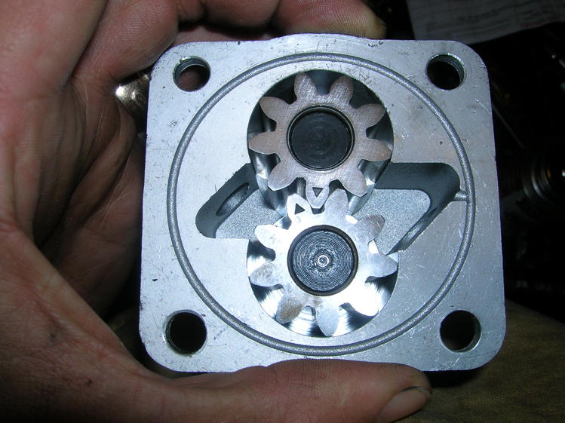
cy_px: 212
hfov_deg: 54.0
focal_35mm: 34
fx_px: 555
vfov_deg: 41.8
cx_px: 282
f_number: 4.9
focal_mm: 5.7
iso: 50
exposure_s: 1/60.1
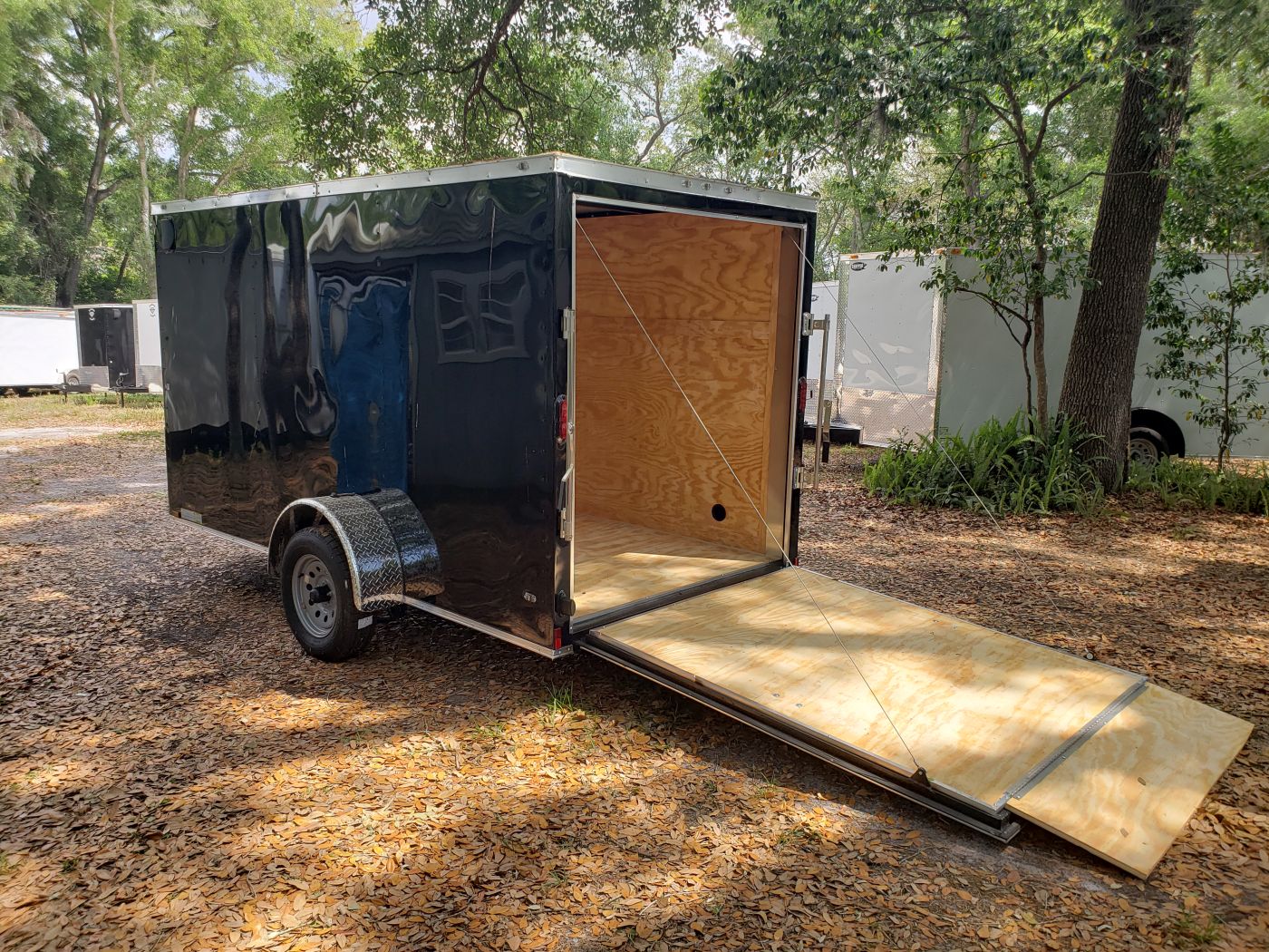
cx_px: 634
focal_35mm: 26
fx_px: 953
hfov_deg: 67.3
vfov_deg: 53.1
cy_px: 476
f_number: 2.4
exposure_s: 1/417
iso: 50
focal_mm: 4.3
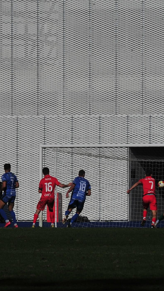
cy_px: 146
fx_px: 3654
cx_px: 45
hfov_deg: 2.6
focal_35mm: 473
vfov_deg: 4.6
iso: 400
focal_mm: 300
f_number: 18
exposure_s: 1/1250
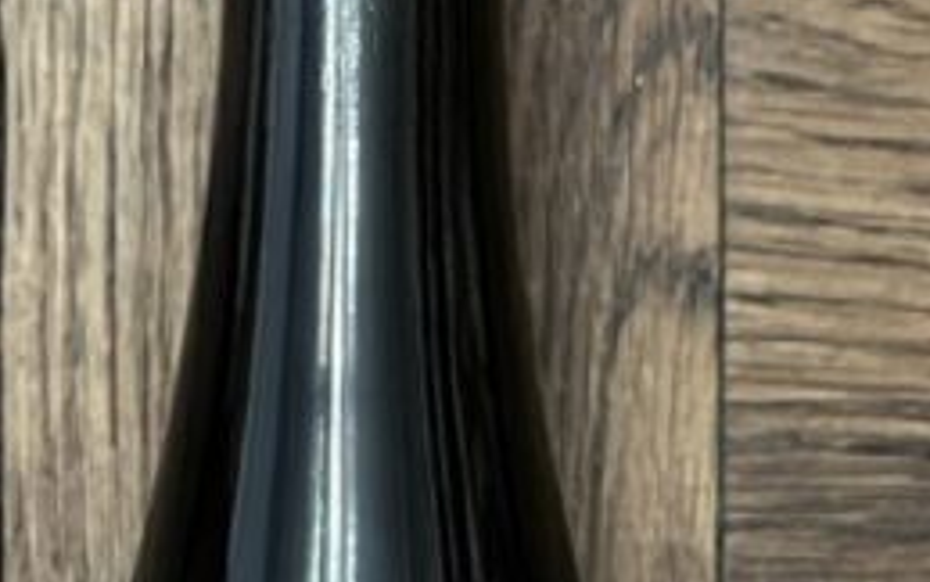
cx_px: 359
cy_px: 988
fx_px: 2763
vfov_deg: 11.3
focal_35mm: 109
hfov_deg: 19.1
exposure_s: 1/33
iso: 640
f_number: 1.6
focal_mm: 5.1
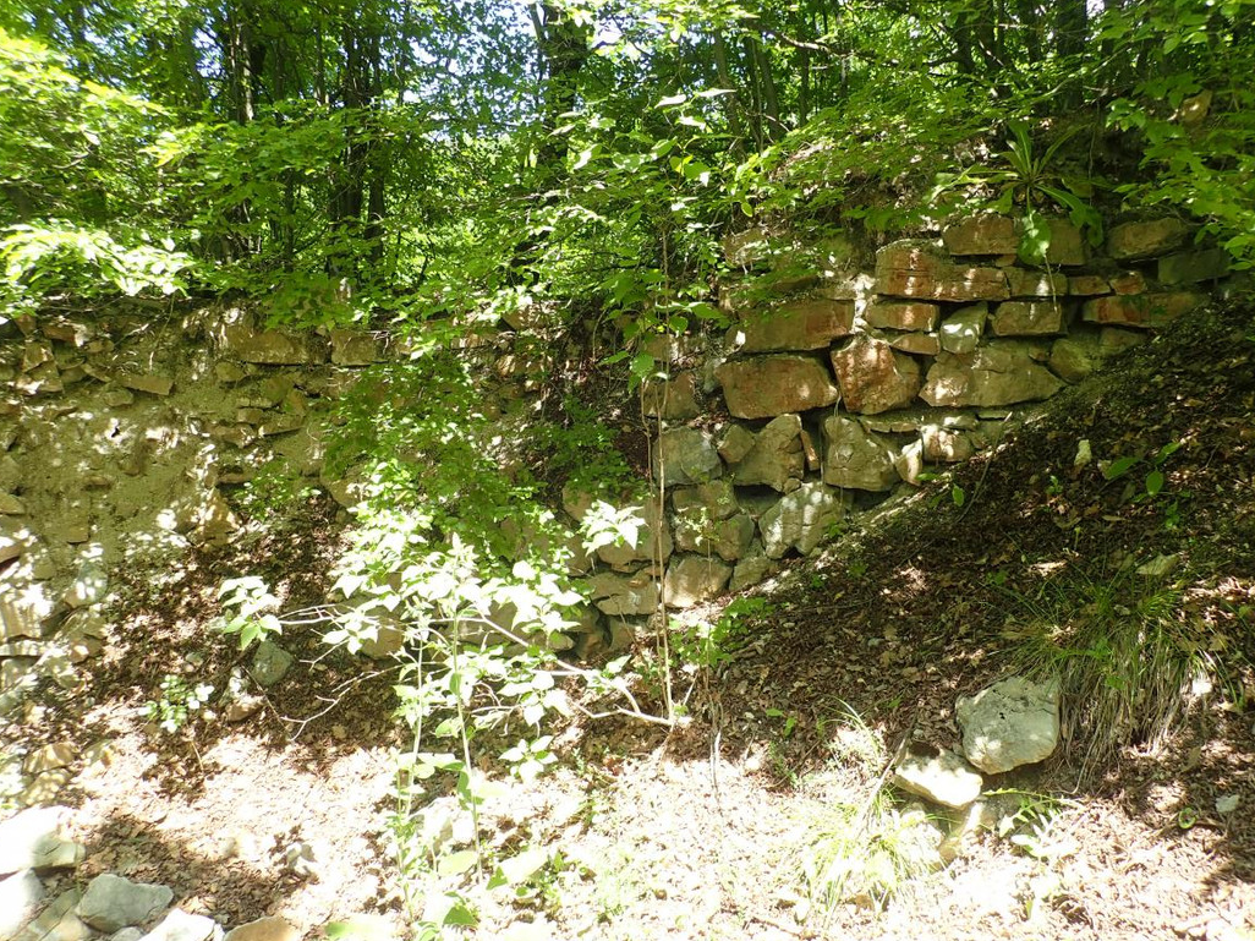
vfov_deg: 53.0
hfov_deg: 67.3
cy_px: 465
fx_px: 942
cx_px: 635
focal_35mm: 26
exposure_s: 1/125
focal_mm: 4.5
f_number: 2.8
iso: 100
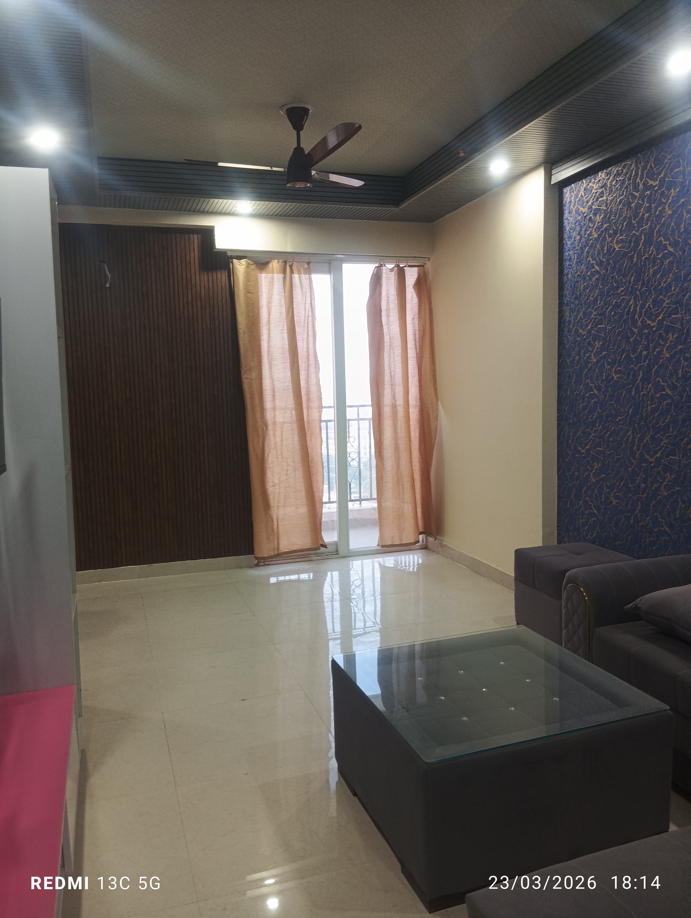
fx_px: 743
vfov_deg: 63.4
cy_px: 459
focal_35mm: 28
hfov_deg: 49.9
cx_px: 346
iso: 605
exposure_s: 1/25
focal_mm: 4.22
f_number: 1.8
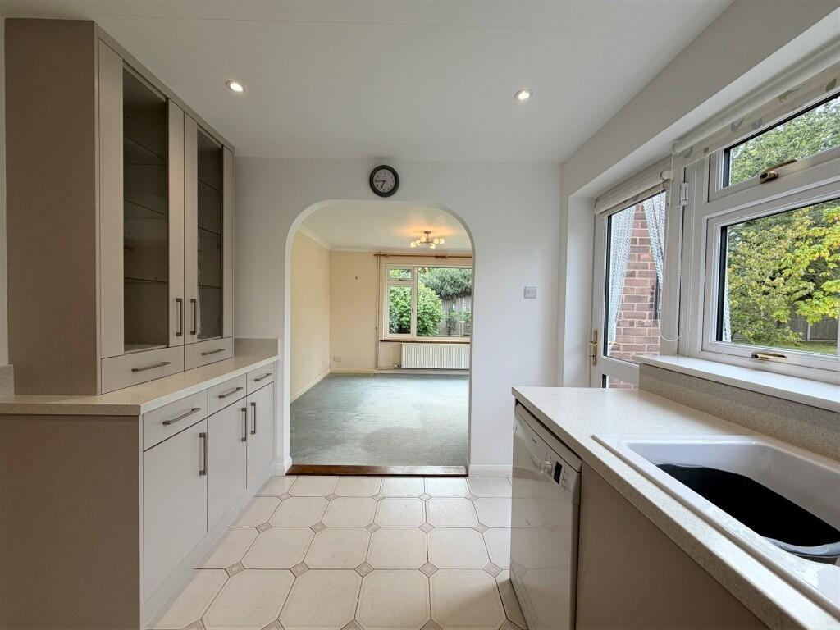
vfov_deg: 85.7
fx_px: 340
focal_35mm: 14
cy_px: 315
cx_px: 420
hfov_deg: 102.1
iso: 40
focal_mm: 2.22
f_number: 2.2
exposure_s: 1/100
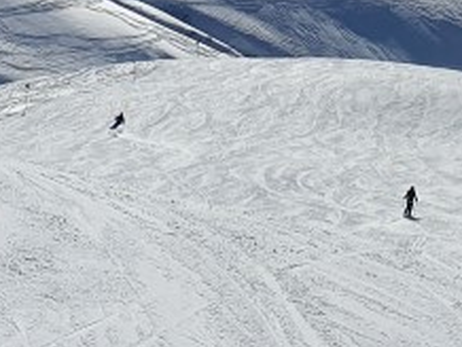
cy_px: -243
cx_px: 411
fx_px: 1630
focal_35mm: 122
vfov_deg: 11.4
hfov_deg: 15.9
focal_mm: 4.32
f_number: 2.4
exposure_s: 1/5488
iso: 50
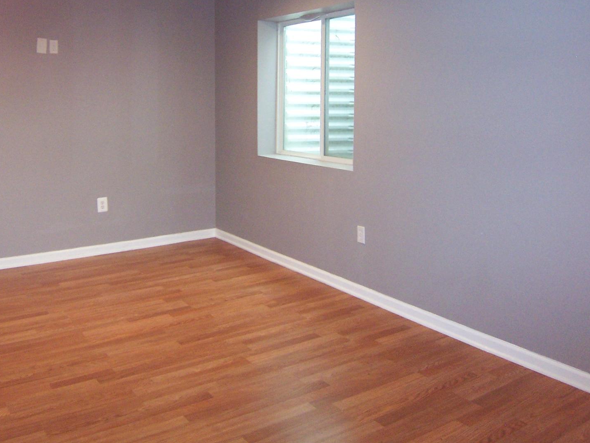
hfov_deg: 54.6
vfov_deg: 42.1
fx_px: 563
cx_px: 214
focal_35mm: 33
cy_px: 128
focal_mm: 3.8
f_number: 2.8
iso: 200
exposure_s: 1/30
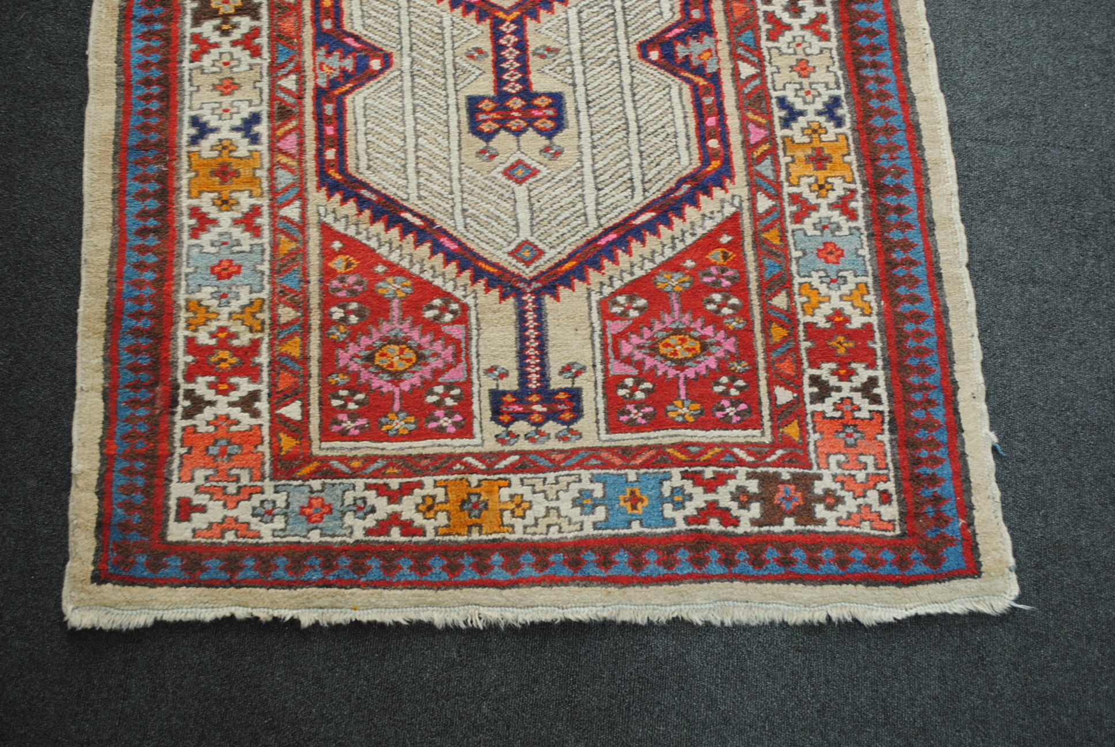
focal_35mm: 51
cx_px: 558
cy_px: 374
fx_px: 1581
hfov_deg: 38.8
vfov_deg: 26.6
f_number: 5
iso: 640
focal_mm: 34
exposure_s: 1/30
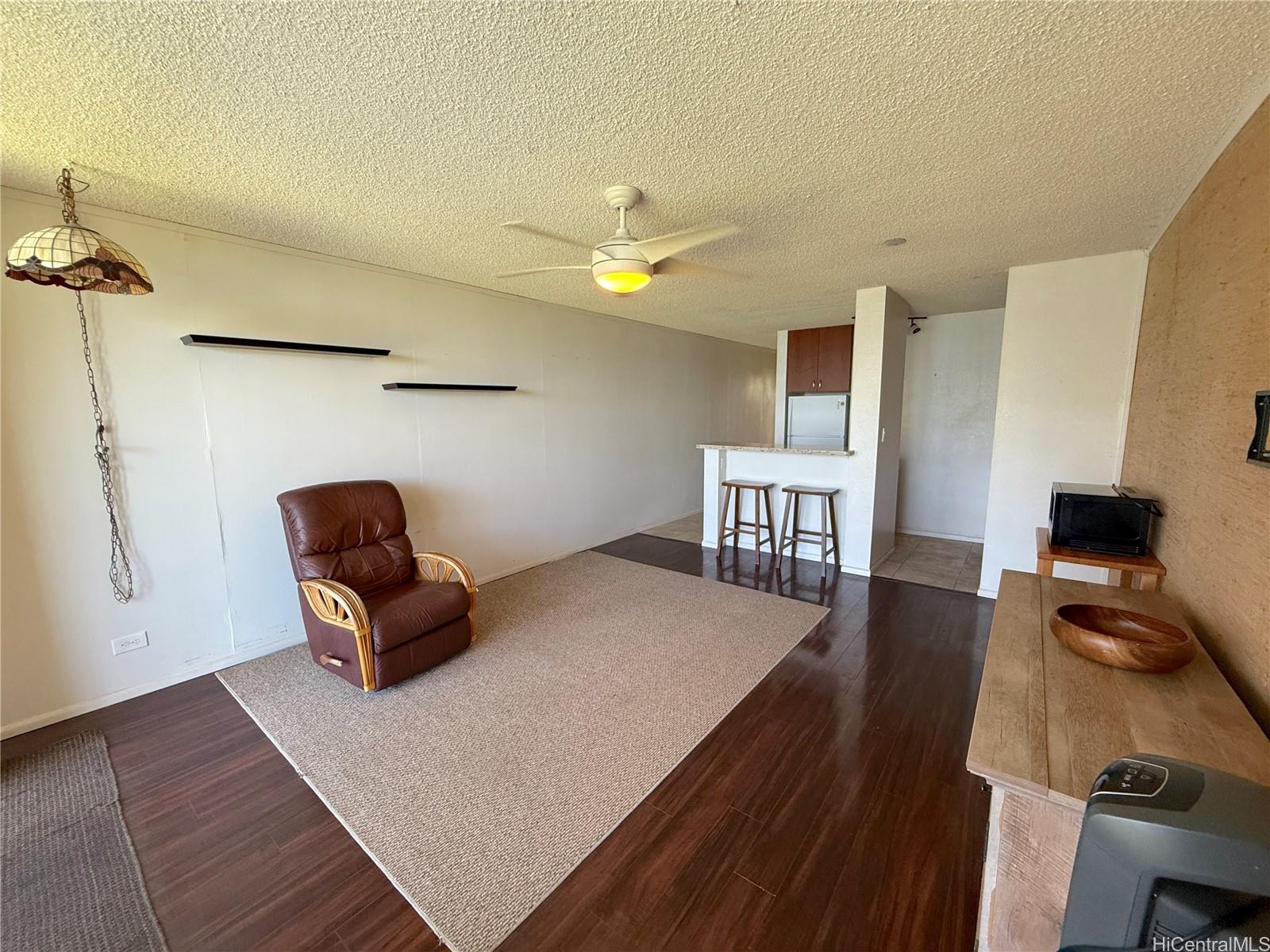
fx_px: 514
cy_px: 476
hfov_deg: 102.1
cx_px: 635
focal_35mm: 14
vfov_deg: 85.7
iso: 320
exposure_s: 1/120
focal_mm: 2.22
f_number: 2.2
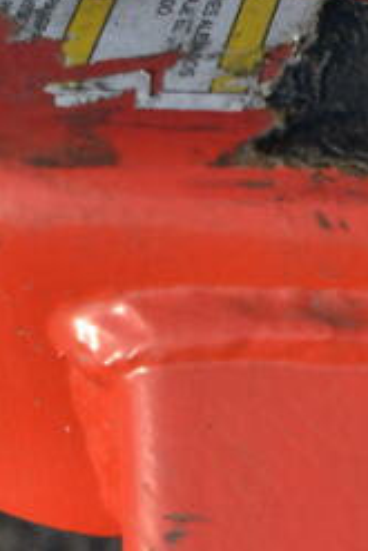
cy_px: 1005
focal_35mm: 155
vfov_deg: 12.1
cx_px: 357
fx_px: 2373
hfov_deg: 8.8
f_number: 8
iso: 100
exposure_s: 1/250
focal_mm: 28
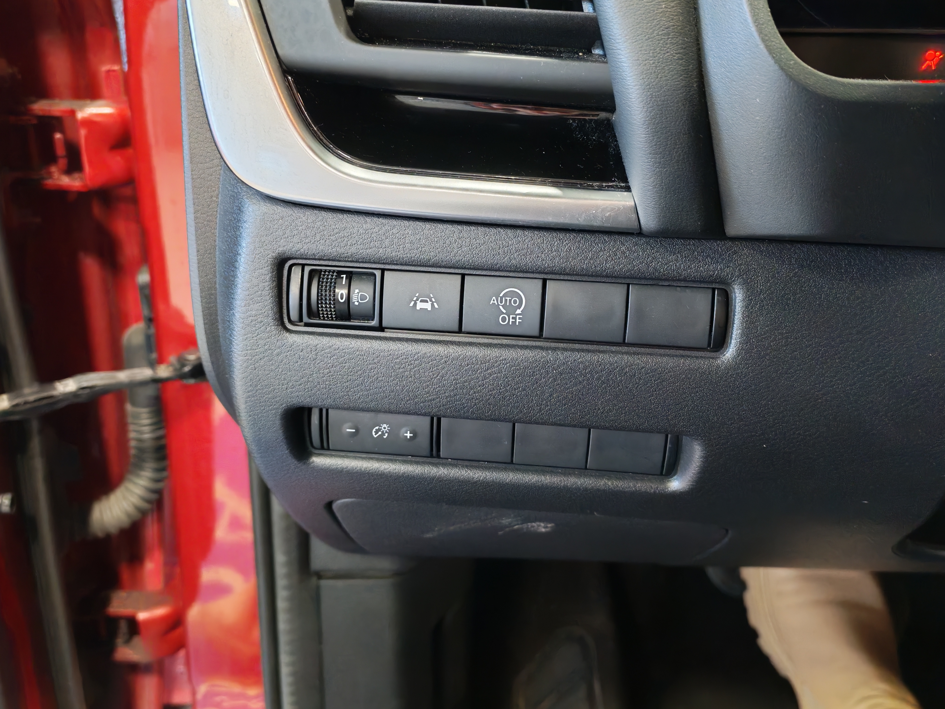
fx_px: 901
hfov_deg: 55.4
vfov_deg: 42.9
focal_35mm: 33
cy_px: 354
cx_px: 472
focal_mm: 6.12
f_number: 1.9
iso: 1965
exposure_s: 1/50
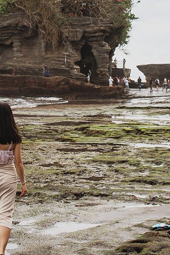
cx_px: 39
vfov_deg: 25.2
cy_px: 7
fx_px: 546
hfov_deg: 17.6
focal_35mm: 77
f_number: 4.5
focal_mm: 35
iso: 500
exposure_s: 1/500
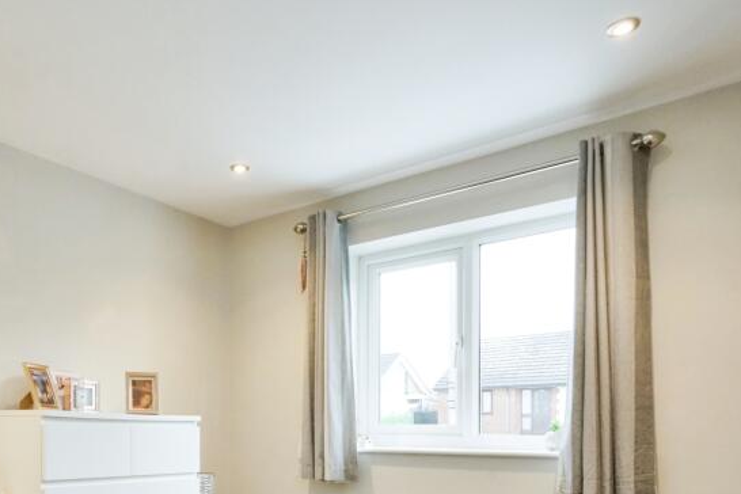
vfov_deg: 40.5
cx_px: 208
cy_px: 439
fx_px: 617
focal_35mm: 30
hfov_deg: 59.4
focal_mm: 16
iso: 2000
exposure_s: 1/80
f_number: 9
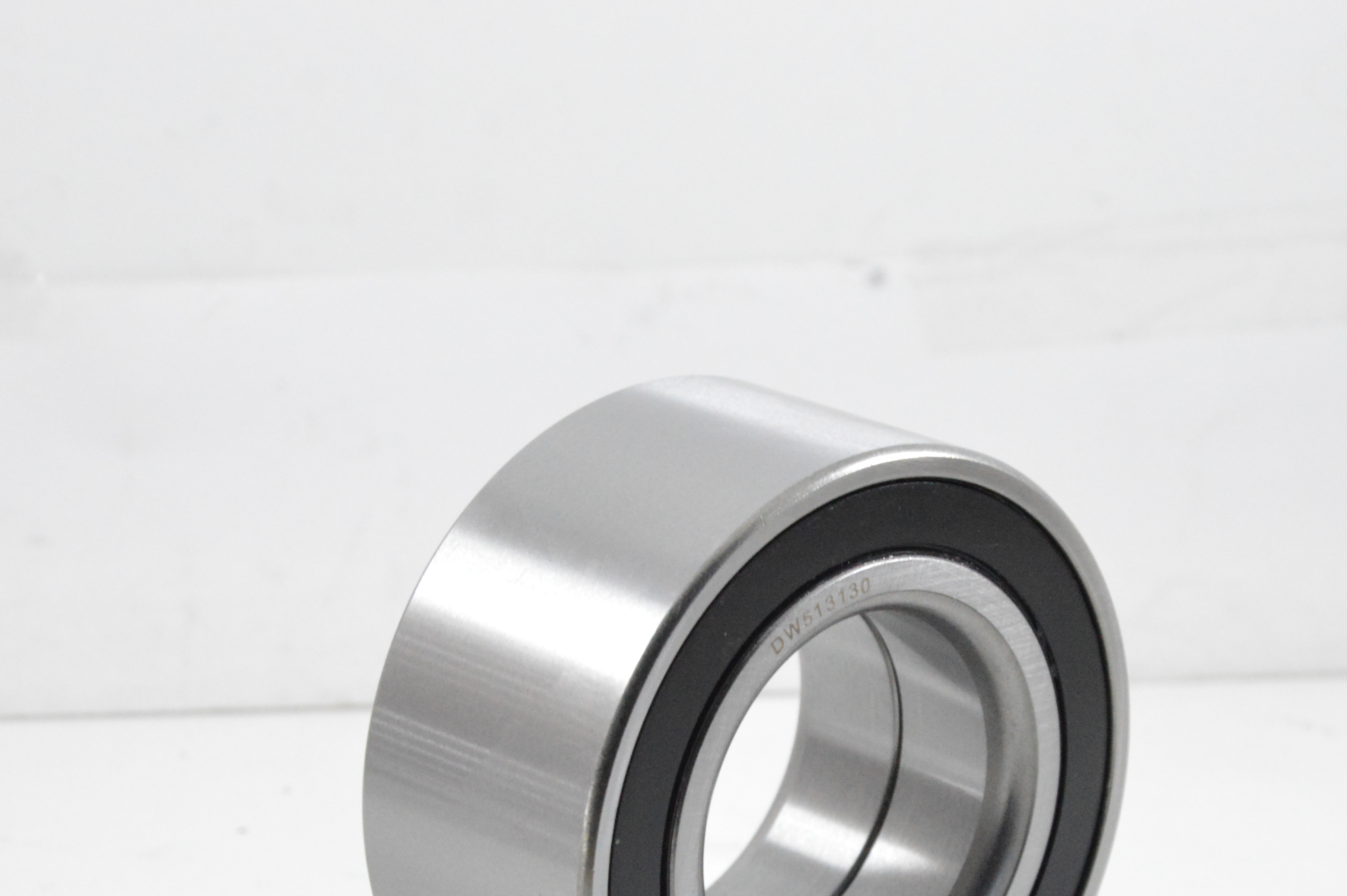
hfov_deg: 15.1
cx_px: 805
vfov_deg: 10.0
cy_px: 764
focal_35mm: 136
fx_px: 5084
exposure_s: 1/100
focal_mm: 52
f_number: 7.1
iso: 3200
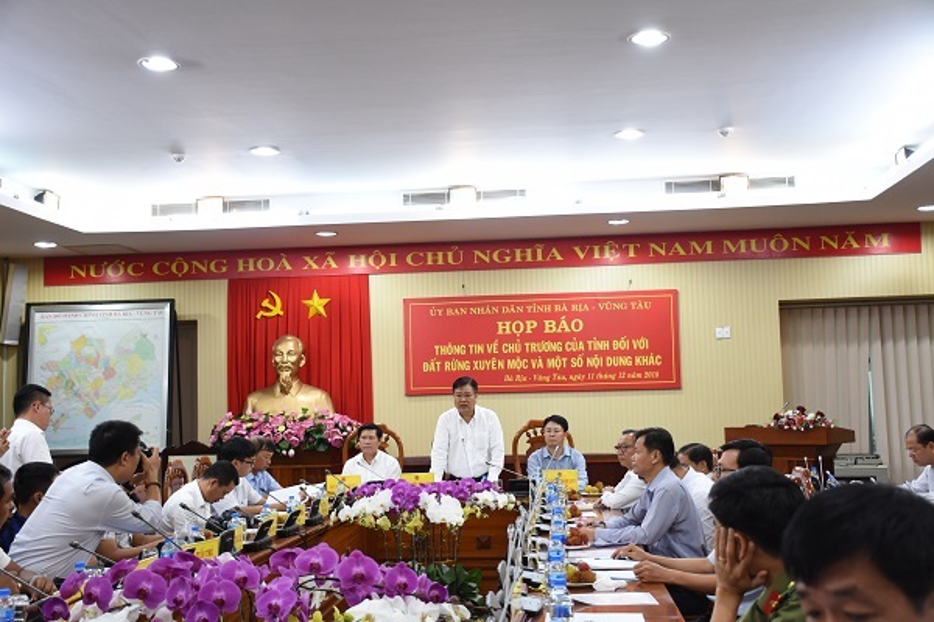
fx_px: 1167
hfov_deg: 43.6
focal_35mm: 45
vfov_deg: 29.9
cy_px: 311
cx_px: 467
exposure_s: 1/60
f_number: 4
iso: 1000
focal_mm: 30
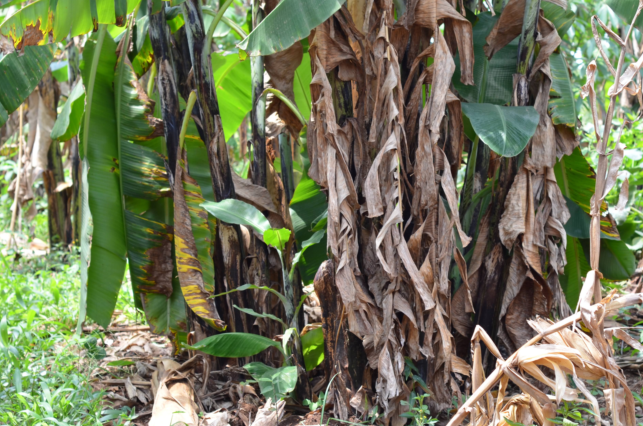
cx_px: 359
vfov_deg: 13.9
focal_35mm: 98
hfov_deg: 20.8
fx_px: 1747
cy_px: 189
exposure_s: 1/125
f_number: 5.6
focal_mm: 50
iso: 200
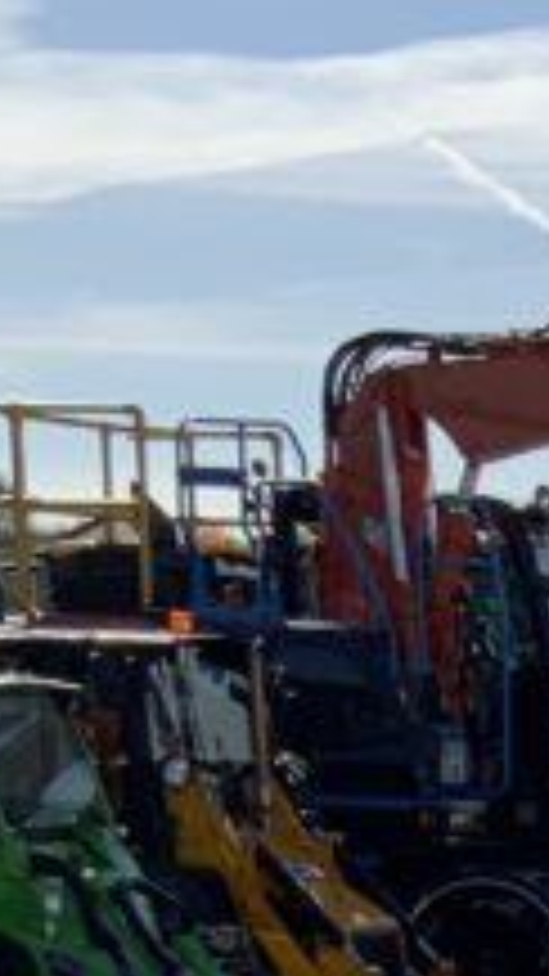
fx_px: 3858
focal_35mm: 149
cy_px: 1628
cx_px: 1296
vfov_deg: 13.3
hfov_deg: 7.6
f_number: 1.8
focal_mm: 3
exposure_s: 1/2801
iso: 20
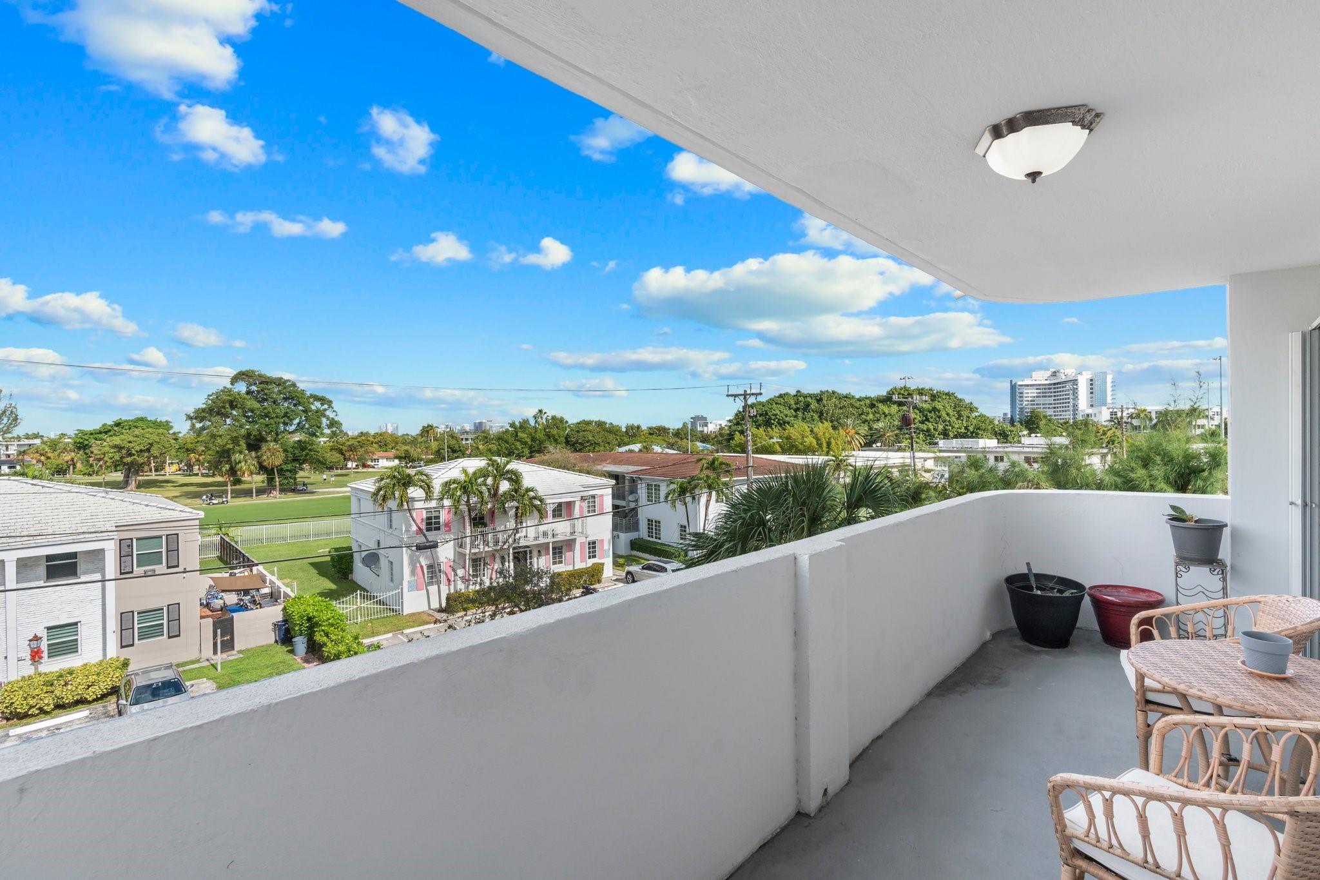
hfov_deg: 96.7
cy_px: 440
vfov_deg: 73.7
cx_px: 660
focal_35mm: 16
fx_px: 587
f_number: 11
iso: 500
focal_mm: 16
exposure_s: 1/4000
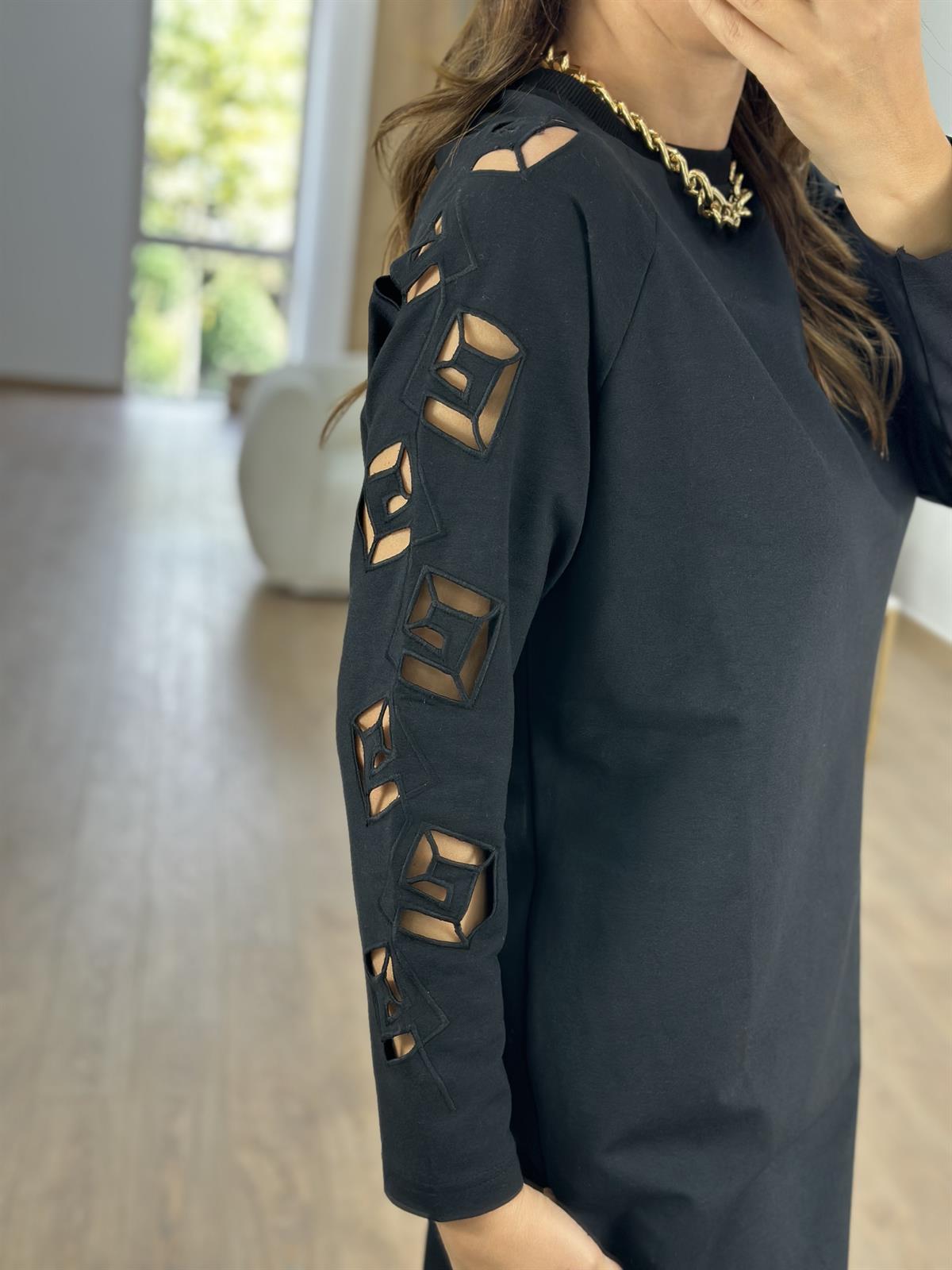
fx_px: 1760
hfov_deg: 30.3
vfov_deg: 39.7
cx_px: 476
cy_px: 635
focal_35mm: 48
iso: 64
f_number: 1.78
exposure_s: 1/100
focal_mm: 6.86
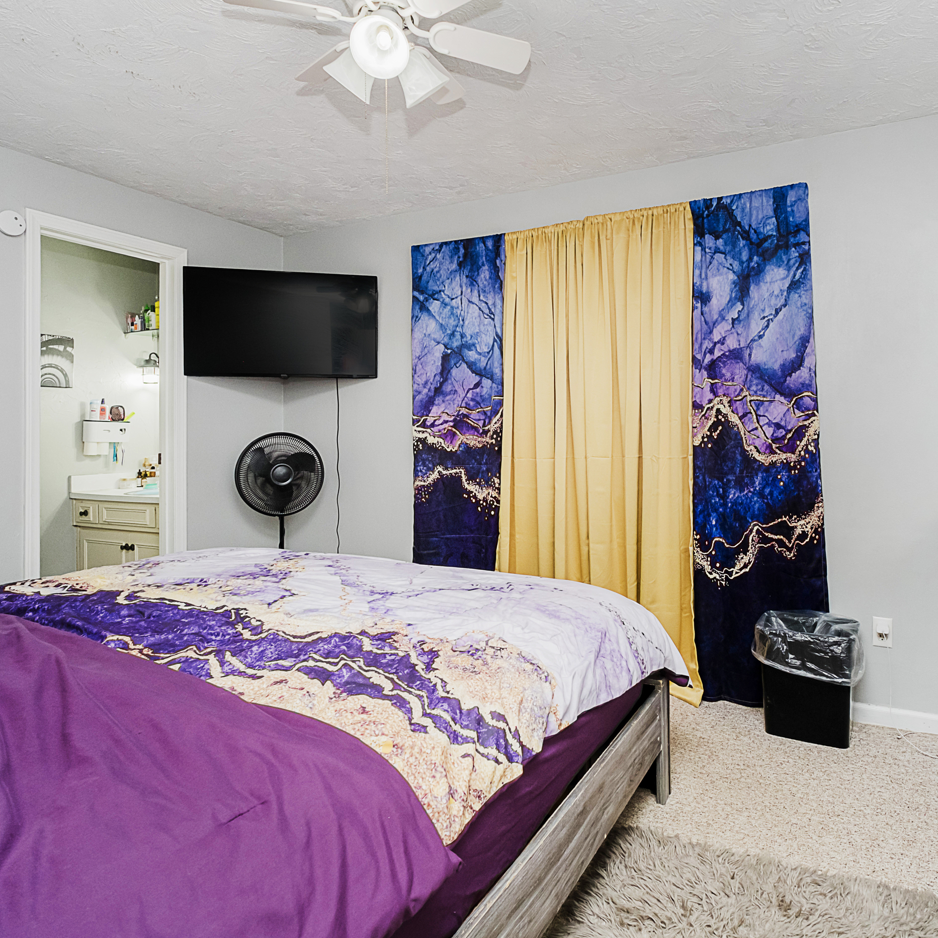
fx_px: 644
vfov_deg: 72.1
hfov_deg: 71.6
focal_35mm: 21
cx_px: 549
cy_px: 448
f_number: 4
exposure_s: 1/40
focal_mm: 10
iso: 500
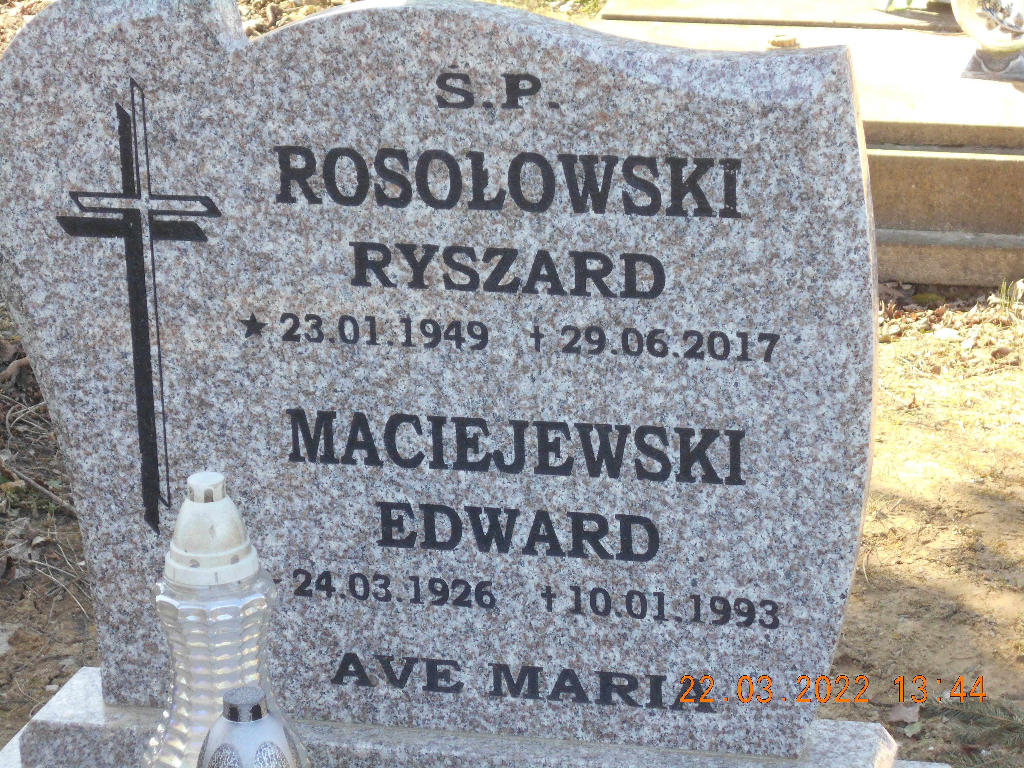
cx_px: 512
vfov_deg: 14.9
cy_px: 384
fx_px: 2929
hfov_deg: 19.8
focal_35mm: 99
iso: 220
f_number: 5.5
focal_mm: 17.6
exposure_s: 1/125
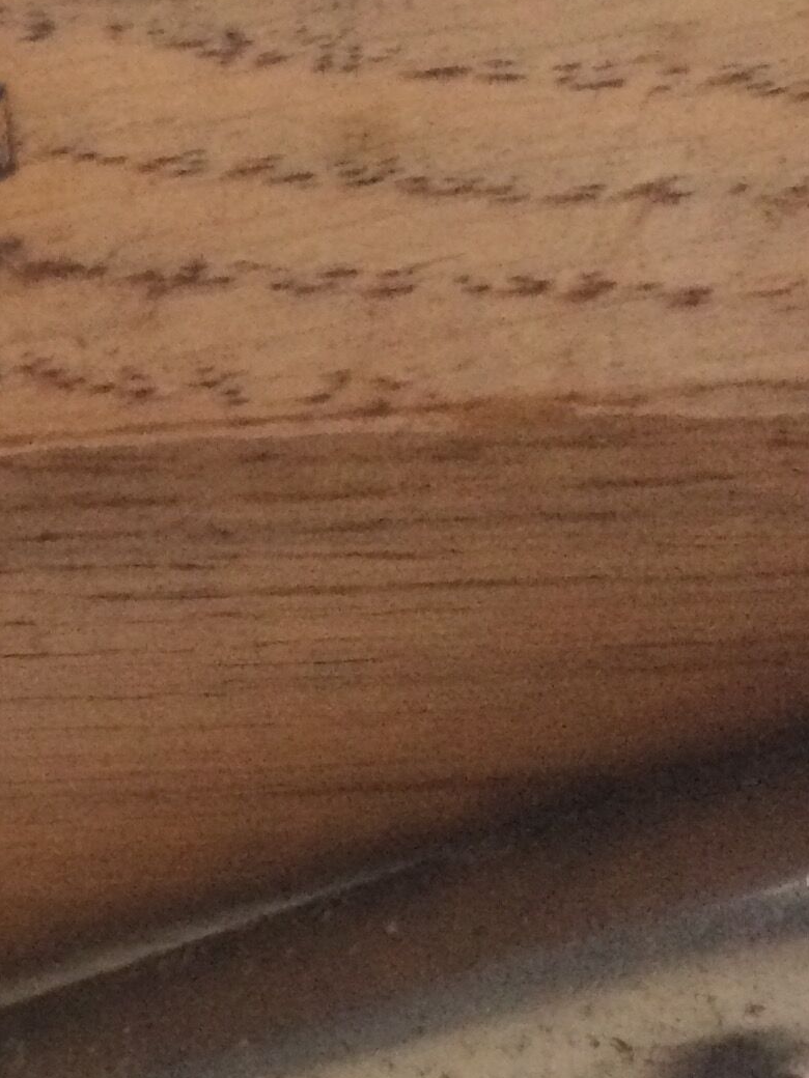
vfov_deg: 21.4
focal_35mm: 91
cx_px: -259
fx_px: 2836
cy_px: 783
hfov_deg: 15.4
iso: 320
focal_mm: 4.15
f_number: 2.2
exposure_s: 1/33
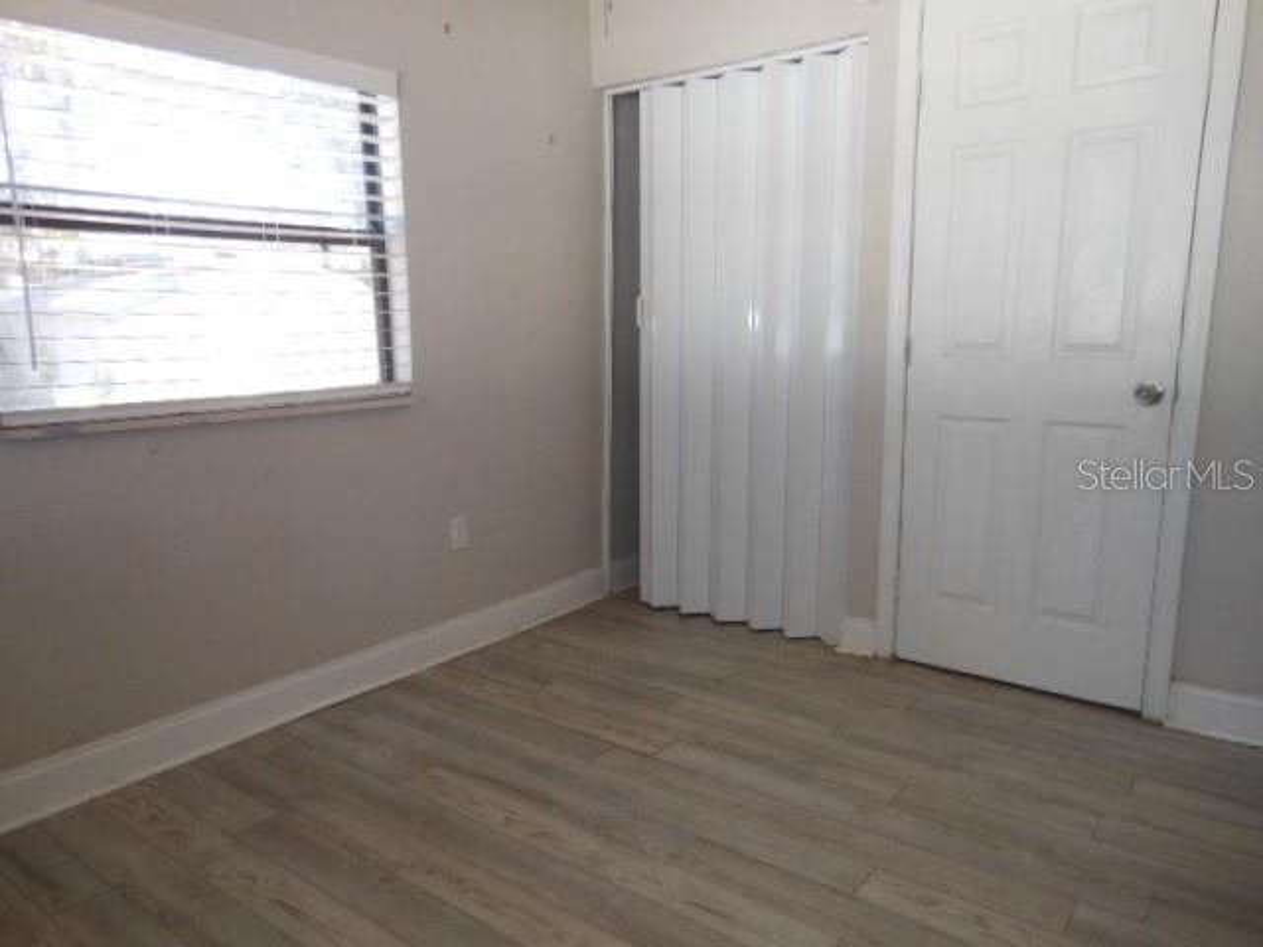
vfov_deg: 54.9
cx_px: 632
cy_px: 474
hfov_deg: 69.4
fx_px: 912
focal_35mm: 25
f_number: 3.2
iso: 100
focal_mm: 4.5
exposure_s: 1/30
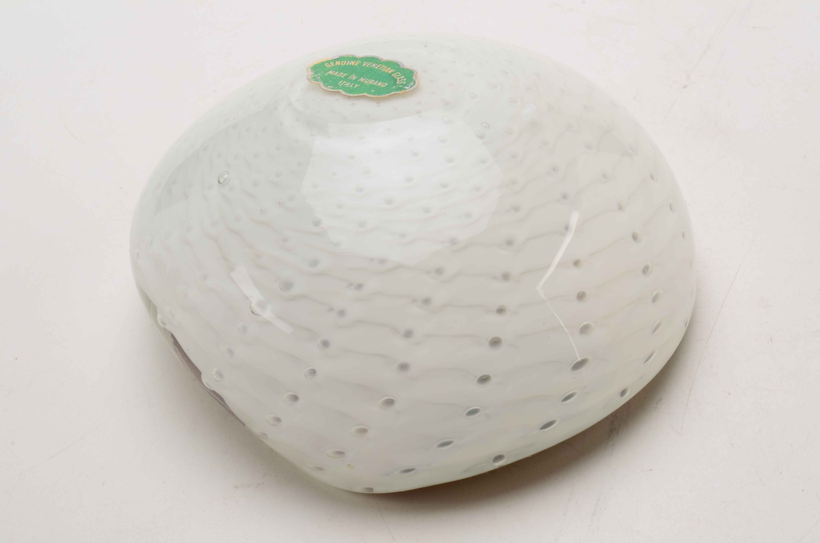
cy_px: 272
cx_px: 410
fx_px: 1296
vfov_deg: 23.7
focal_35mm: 57
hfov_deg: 35.1
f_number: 29
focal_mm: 38
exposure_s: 1/160
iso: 100
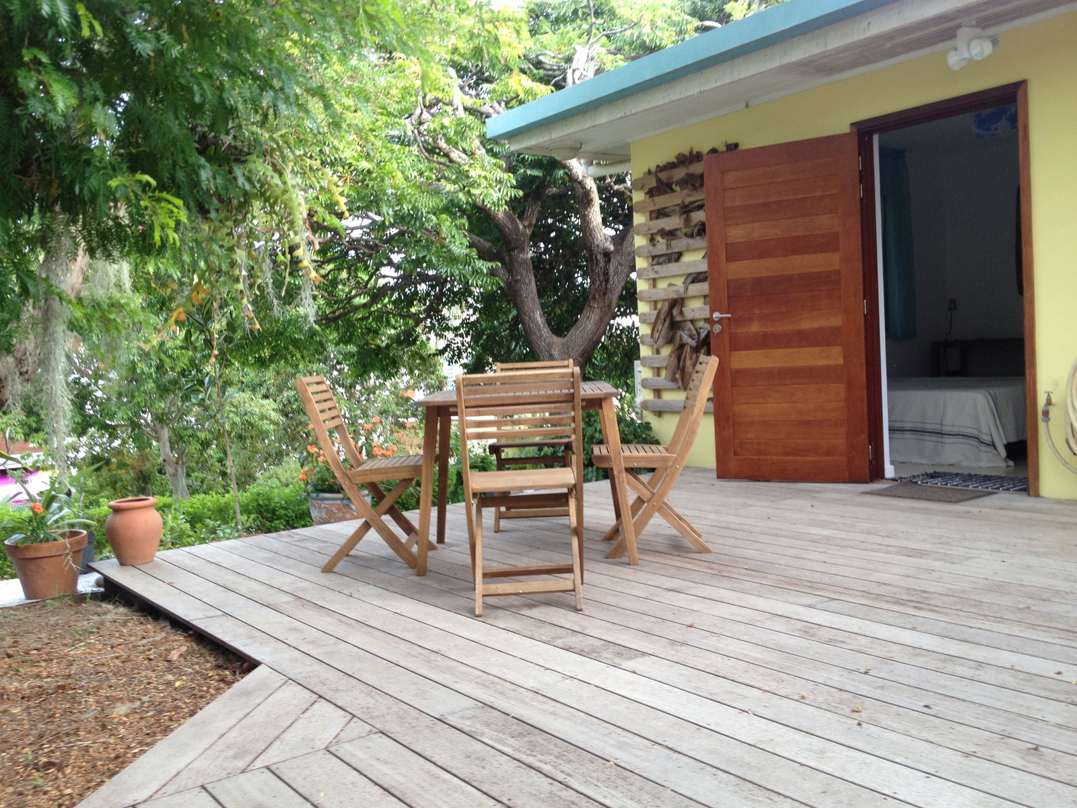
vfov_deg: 40.7
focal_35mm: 35
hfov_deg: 52.6
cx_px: 538
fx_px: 1089
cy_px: 404
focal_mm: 4.28
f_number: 2.4
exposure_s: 1/60
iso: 50
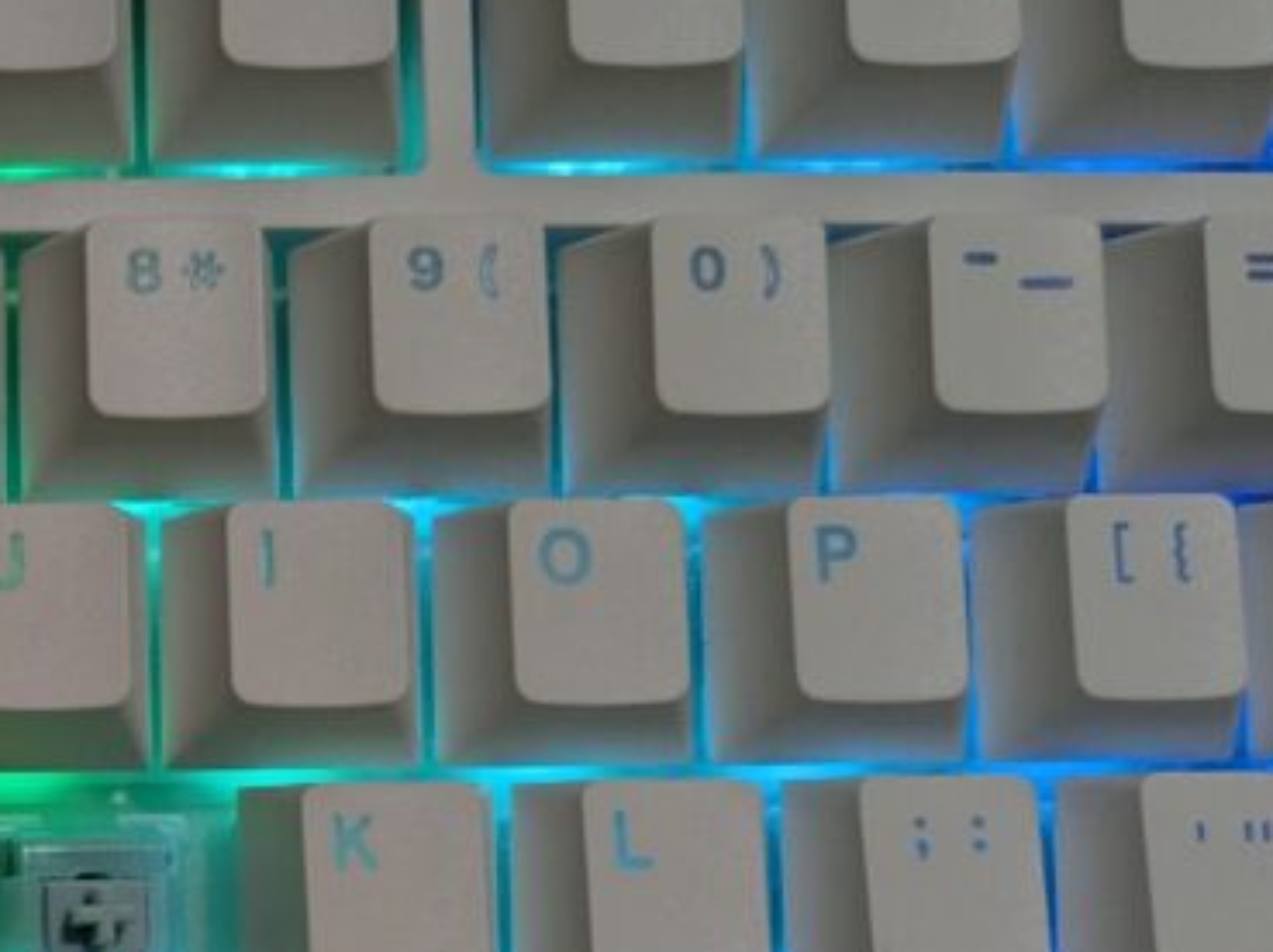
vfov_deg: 19.1
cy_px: 949
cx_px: -390
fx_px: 2755
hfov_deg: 23.1
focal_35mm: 75
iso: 59
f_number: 1.73
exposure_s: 1/162
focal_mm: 4.38
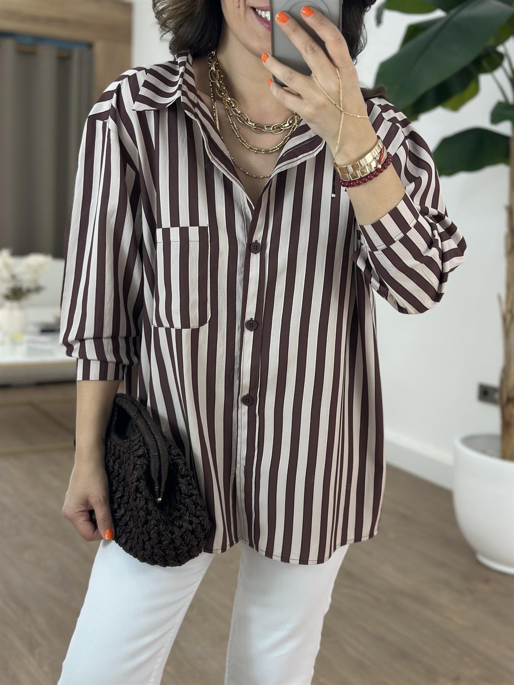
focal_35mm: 48
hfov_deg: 30.3
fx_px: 950
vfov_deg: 39.7
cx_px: 257
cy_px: 342
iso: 80
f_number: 1.78
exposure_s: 1/132
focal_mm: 6.86
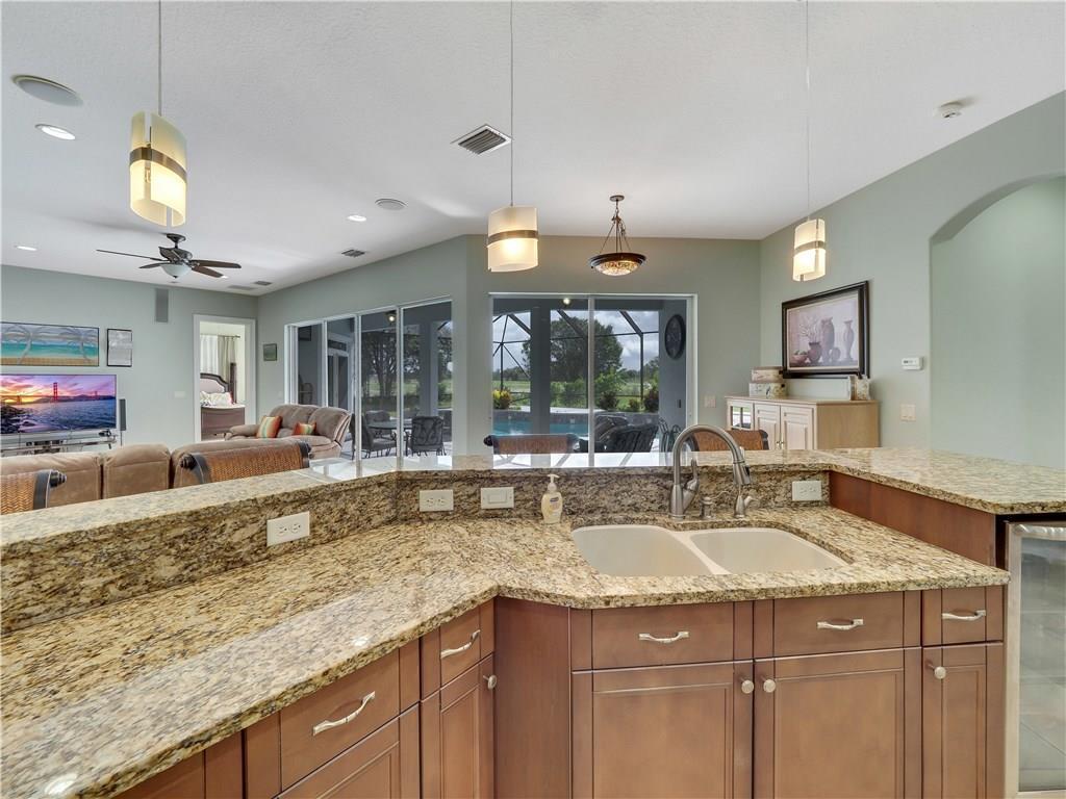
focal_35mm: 14
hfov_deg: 102.1
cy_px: 400
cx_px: 533
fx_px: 431
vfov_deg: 85.7
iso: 200
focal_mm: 7
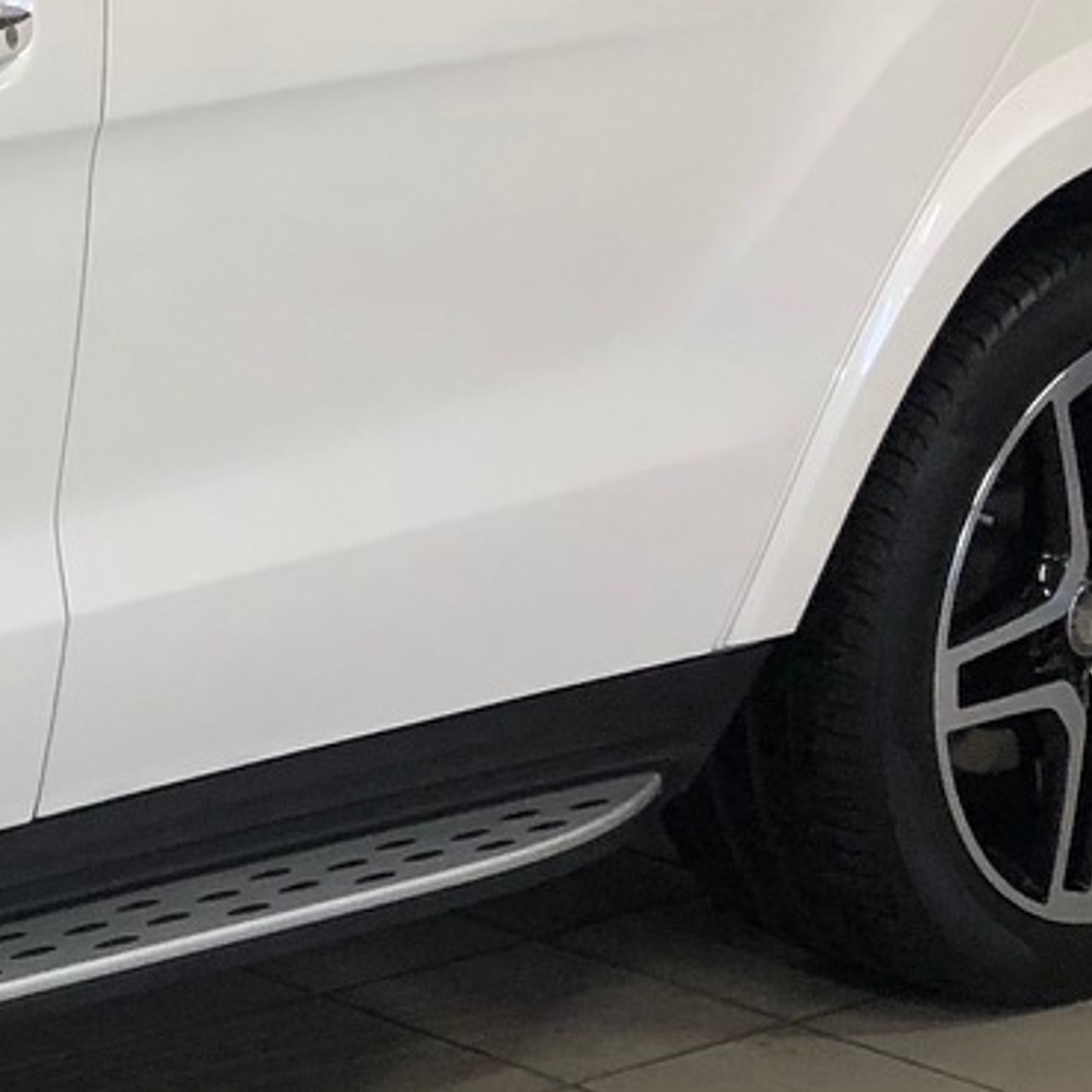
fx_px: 4818
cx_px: -1051
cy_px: 316
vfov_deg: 12.9
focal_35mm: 135
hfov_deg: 11.7
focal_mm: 3.99
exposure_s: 1/33
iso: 32
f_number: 1.8
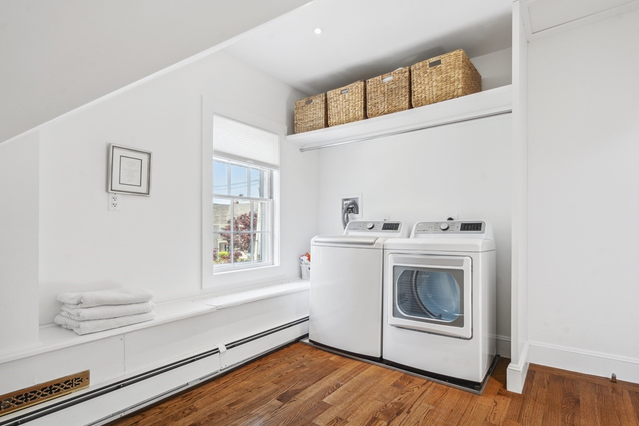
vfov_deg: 70.4
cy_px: 222
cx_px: 324
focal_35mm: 17
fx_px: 302
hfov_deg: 93.3
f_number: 8
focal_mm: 16
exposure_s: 1/13
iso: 250
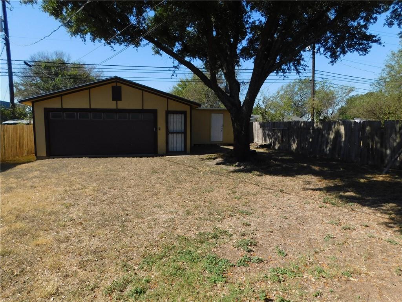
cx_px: 201
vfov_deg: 58.9
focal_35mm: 23
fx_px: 267
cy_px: 151
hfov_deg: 73.9
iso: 125
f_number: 3
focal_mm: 4
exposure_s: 1/1250
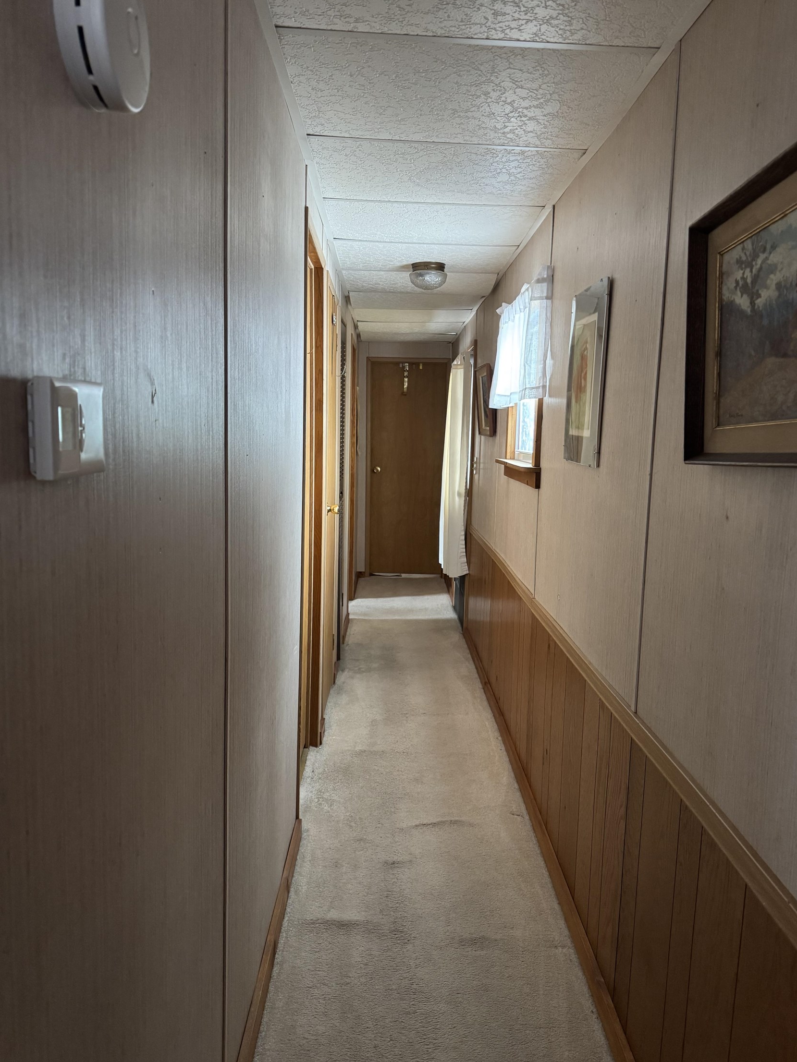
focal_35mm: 25
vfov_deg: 69.4
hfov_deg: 54.9
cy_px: 513
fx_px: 767
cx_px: 414
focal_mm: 6.76
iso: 640
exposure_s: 1/60
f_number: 1.78
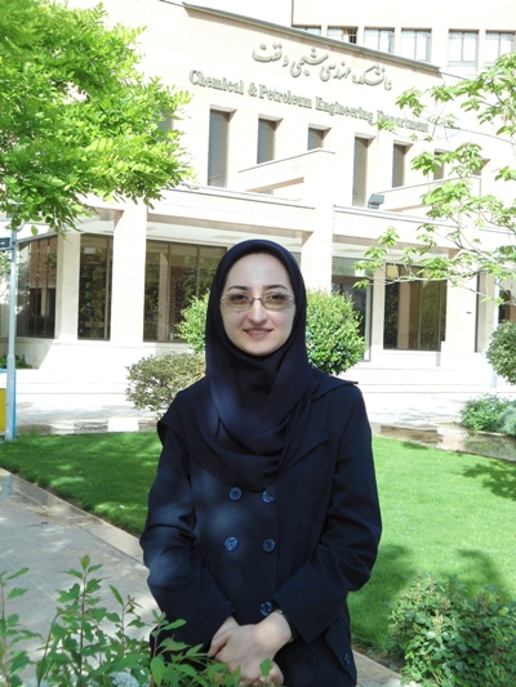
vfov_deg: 42.9
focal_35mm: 44
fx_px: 874
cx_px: 258
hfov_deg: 32.9
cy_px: 344
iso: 80
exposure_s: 1/200
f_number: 3.5
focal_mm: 7.9
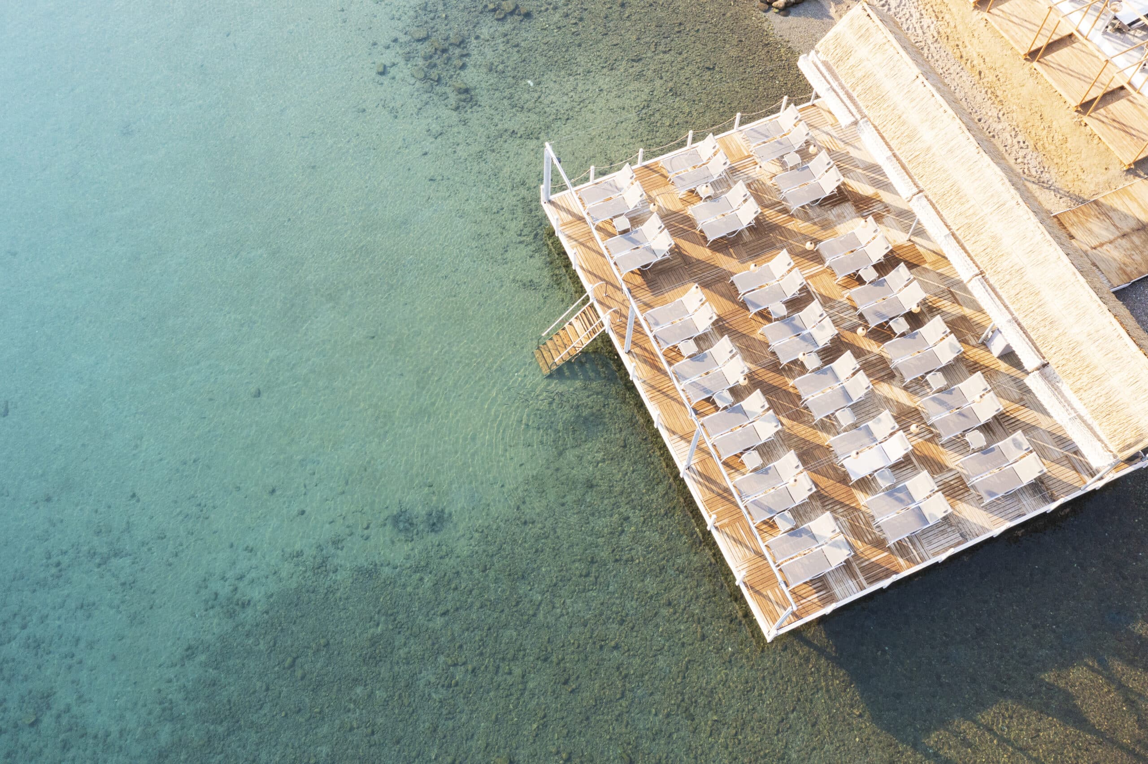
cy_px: 382
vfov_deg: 46.4
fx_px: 893
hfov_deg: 65.5
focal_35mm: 28
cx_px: 574
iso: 400
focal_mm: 10.26
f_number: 5.6
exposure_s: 1/320
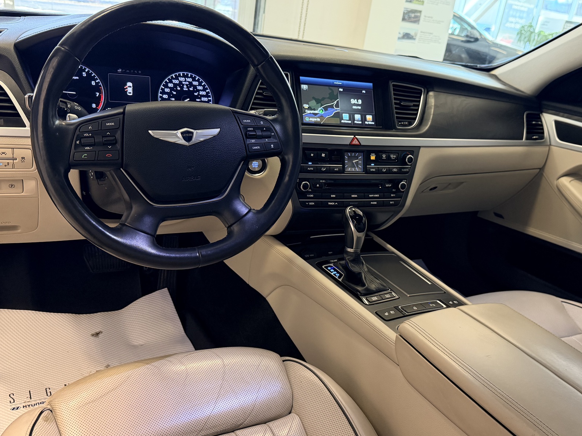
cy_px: 209
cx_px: 320
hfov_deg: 58.2
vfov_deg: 45.4
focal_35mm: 31
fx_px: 521
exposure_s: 1/120
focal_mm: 6.76
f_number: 1.78
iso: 400
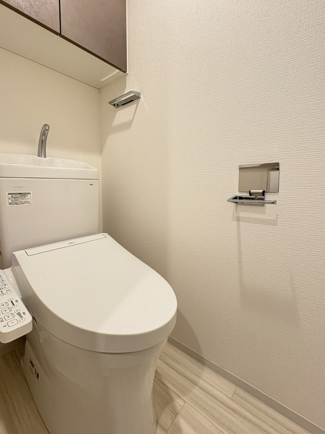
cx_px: 147
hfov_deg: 77.9
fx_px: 200
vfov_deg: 94.3
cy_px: 201
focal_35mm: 16
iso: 160
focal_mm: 2.22
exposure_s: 1/50
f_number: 2.2
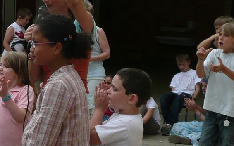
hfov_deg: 21.9
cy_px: 76
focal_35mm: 92
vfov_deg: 14.2
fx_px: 587
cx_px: 11
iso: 100
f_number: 3.5
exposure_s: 1/500
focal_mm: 5.2
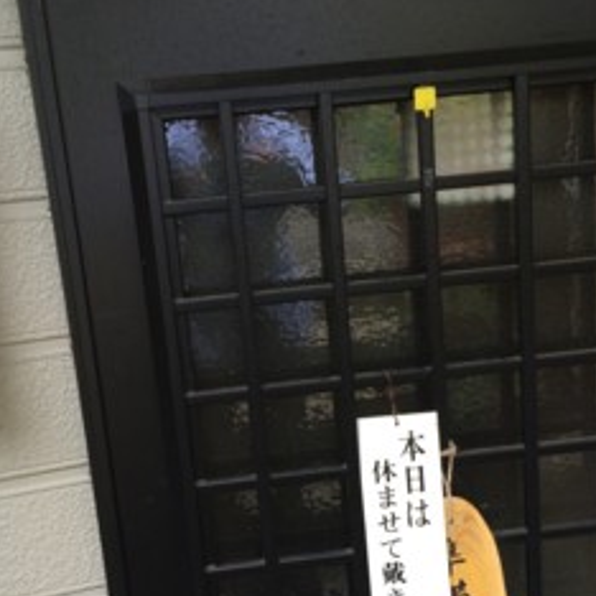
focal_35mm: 51
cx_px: 303
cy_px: 410
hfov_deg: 33.4
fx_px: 993
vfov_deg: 33.0
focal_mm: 4.12
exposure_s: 1/60
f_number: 2.2
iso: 40
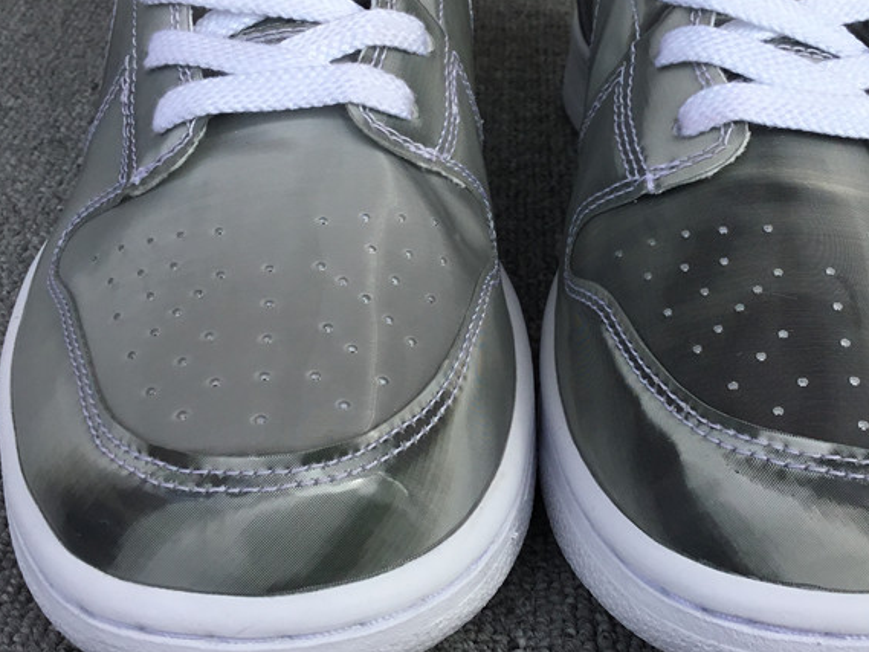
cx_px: 531
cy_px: 268
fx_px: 1230
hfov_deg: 38.7
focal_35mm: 49
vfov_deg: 29.6
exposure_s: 1/895
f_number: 2.4
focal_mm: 3.3
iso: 25
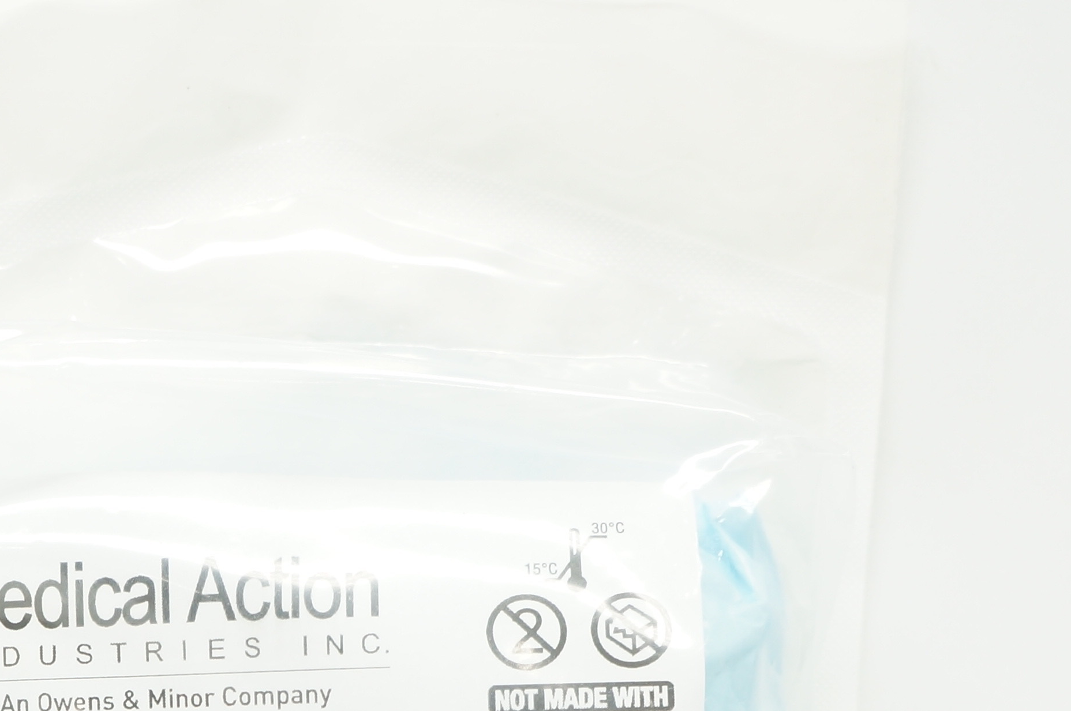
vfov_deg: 14.4
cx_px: 275
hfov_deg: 22.1
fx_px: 2714
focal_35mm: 91
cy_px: 900
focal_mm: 23
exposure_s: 1/80
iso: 400
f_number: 4.5
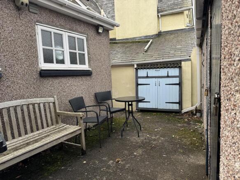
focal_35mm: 24
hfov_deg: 71.6
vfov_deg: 56.8
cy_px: 90
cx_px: 120
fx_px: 166
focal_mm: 6.76
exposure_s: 1/506
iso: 80
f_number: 1.78
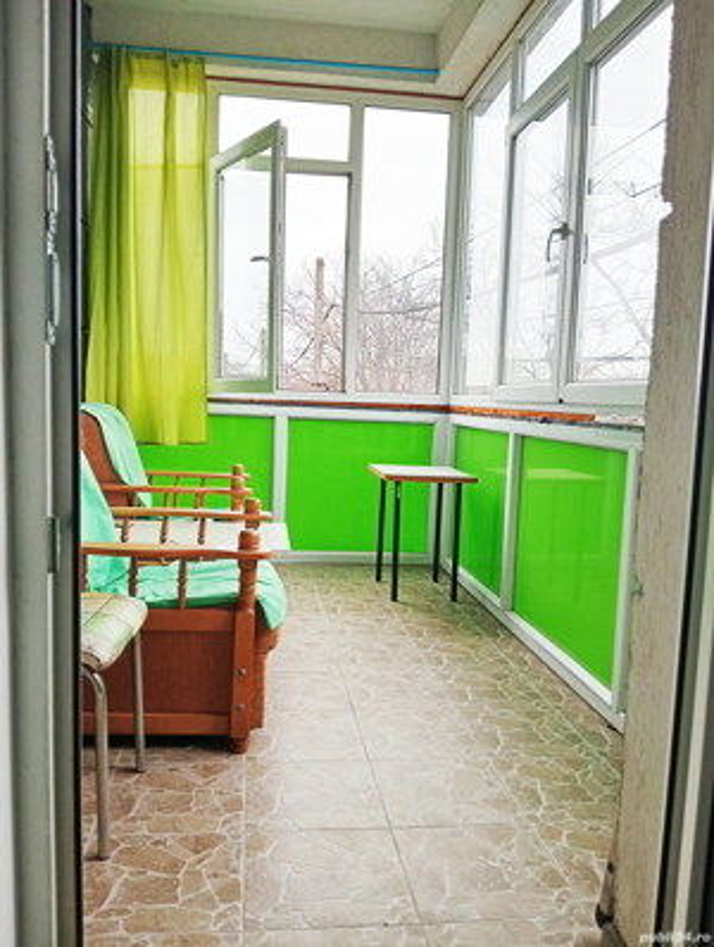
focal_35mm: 28
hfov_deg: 49.9
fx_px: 768
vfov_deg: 63.4
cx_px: 357
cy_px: 474
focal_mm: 3.98
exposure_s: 1/2304
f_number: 1.8
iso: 101
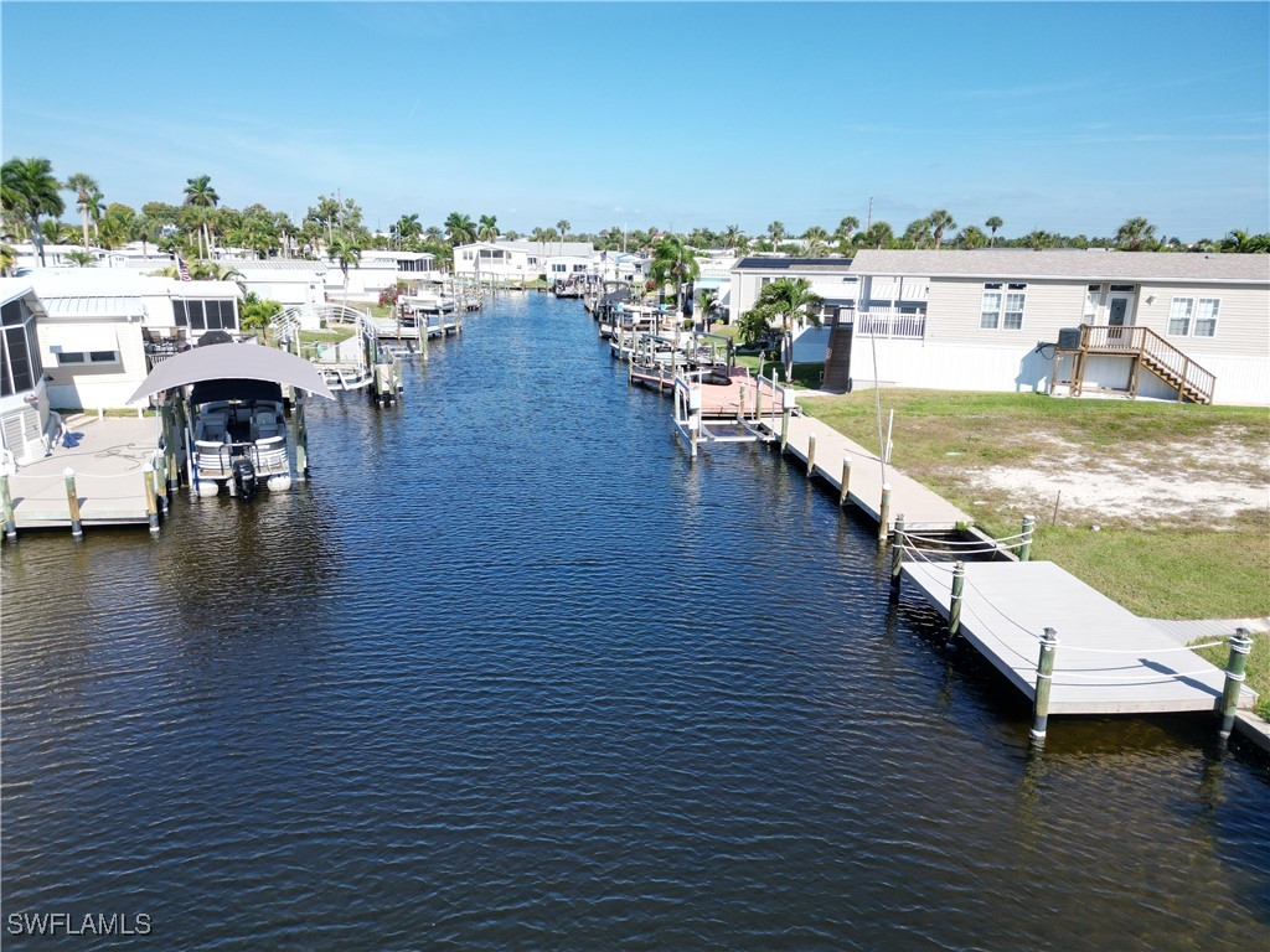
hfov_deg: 71.6
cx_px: 635
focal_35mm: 24
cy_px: 476
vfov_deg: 56.8
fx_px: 881
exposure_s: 1/2500
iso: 110
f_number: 1.7
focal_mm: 6.72
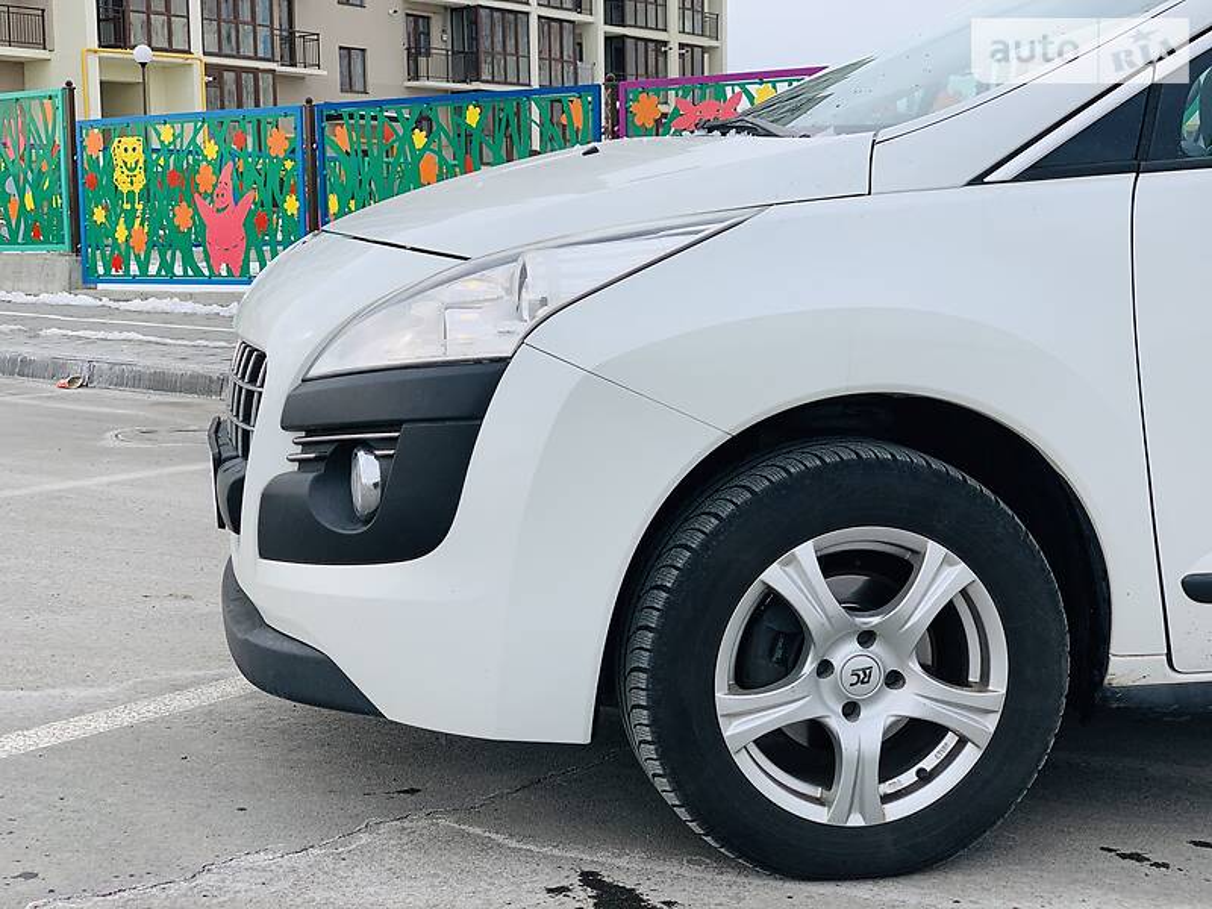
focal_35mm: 52
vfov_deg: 28.0
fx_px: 1821
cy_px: 454
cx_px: 606
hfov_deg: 36.8
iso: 16
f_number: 2.4
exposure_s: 1/675
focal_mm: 6
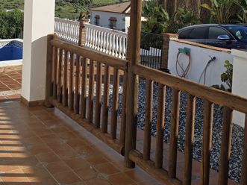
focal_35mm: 49
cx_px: 84
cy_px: 18
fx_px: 350
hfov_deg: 38.5
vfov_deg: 28.5
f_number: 1.7
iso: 12
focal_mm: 6.3
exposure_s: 1/929
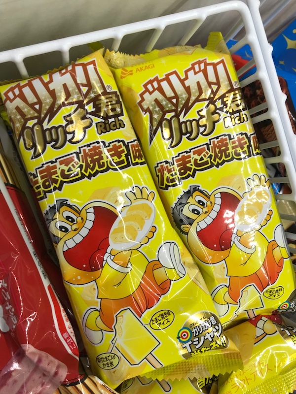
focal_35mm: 28
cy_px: 197
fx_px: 319
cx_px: 148
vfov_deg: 63.4
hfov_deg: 49.7
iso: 25
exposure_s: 1/120
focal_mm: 3.99
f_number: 1.8
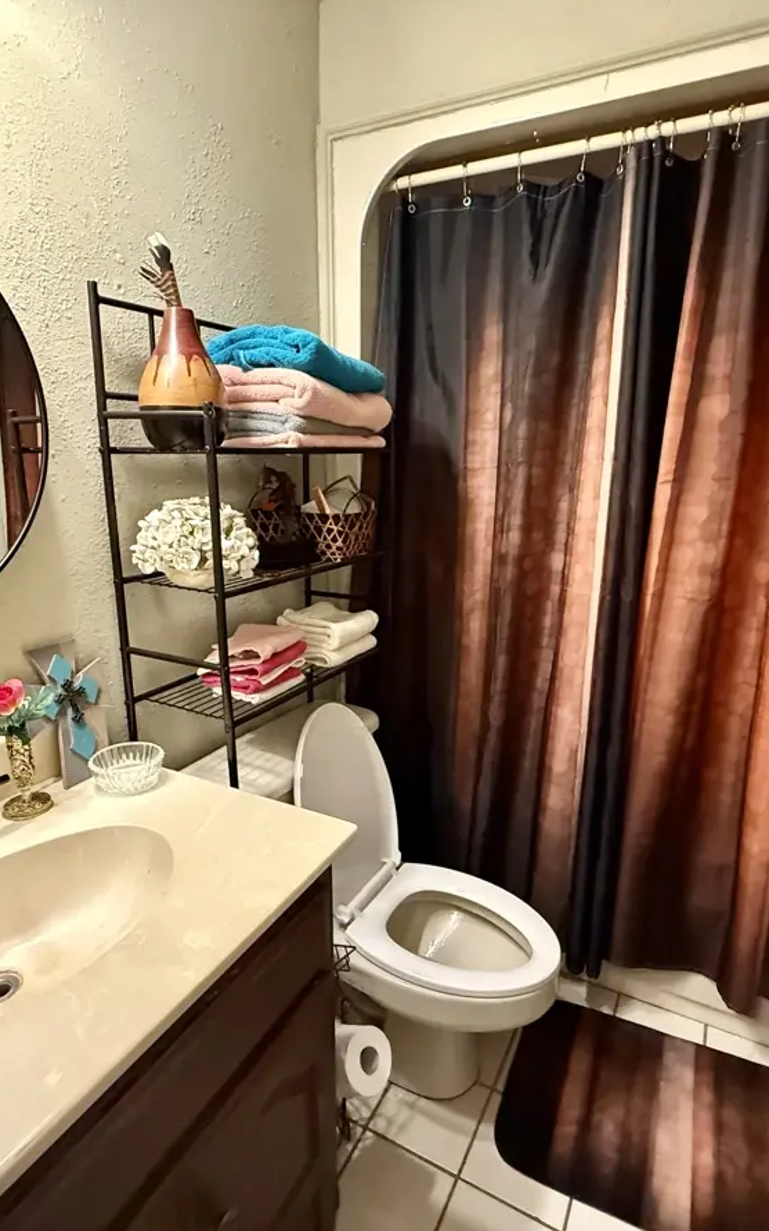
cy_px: 611
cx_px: 396
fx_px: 671
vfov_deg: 85.1
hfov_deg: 59.6
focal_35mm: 20
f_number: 2.2
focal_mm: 2.22
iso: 1000
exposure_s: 1/60
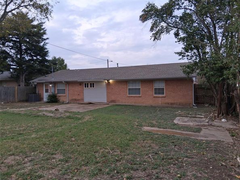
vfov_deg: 53.0
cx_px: 120
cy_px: 90
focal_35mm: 26
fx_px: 180
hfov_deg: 67.3
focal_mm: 3.98
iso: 25
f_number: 1.8
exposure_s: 1/100
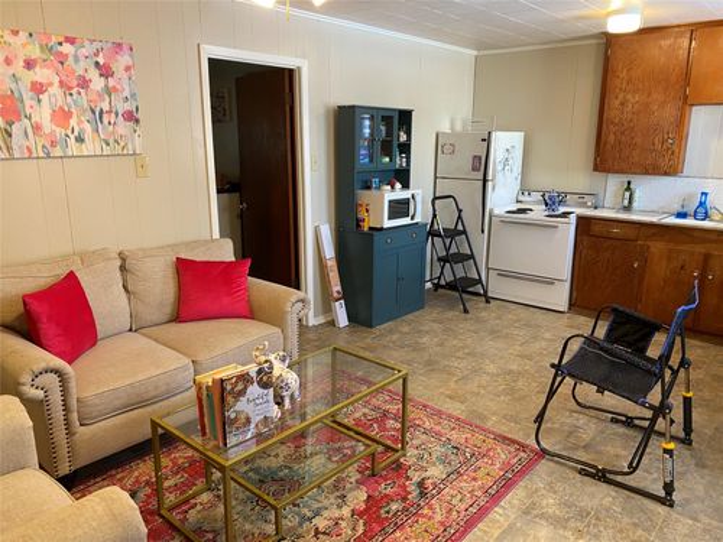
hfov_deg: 67.3
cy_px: 271
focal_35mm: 26
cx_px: 362
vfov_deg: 53.1
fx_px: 543
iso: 160
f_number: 1.8
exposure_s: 1/60
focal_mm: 4.25
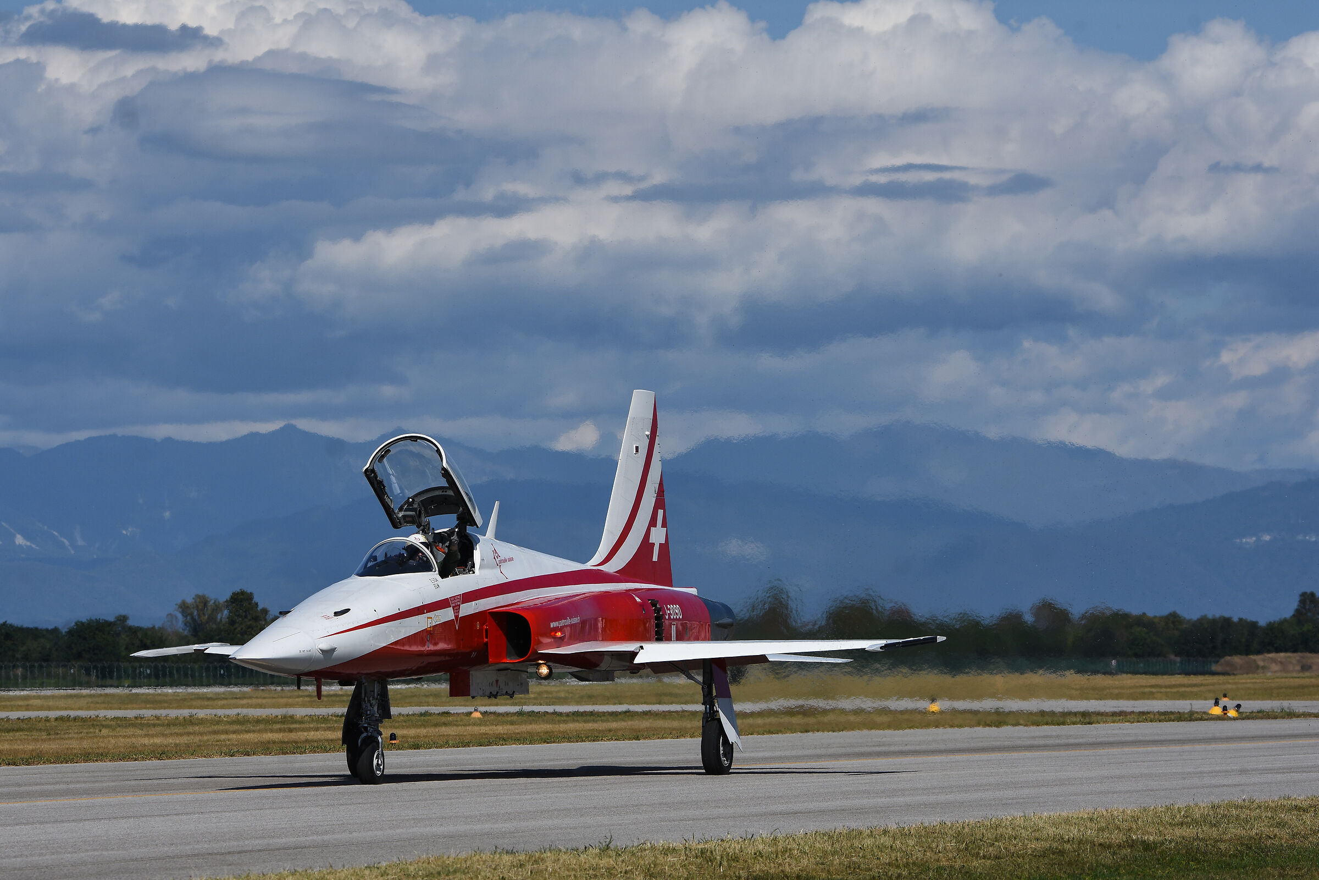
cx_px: 660
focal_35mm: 225
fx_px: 8243
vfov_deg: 6.1
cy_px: 440
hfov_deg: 9.1
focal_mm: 150
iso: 125
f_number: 7.1
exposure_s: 1/1250
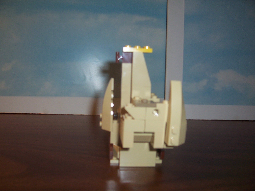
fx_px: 250
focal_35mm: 34
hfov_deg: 54.0
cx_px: 128
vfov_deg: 41.8
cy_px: 96
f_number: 2.7
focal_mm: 5.6
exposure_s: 1/60
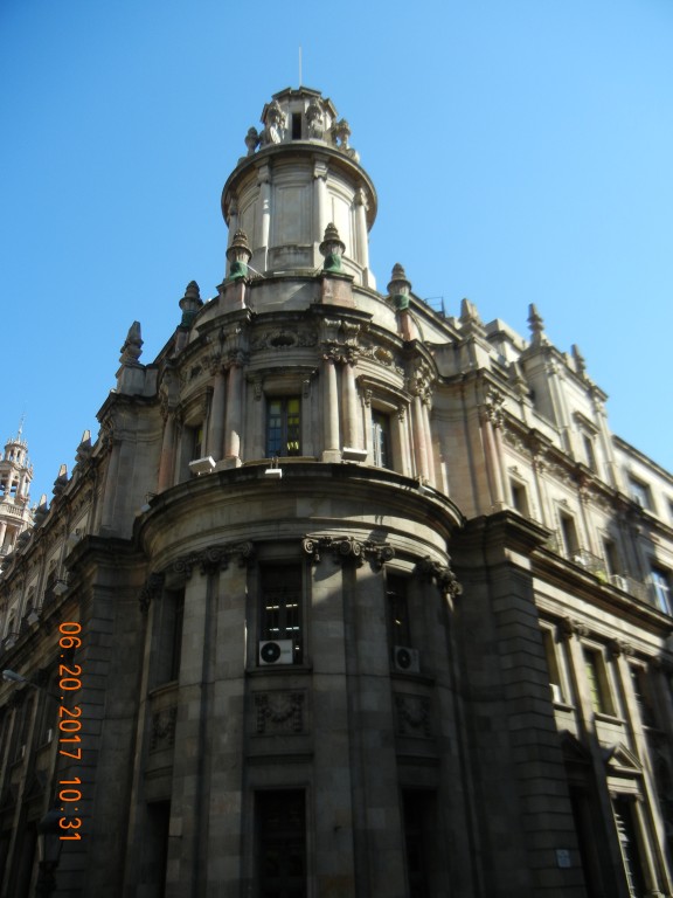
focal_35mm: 30
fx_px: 778
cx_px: 336
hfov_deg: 46.8
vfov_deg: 60.0
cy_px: 449
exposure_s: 1/770
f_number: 3.5
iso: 160
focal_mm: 5.4
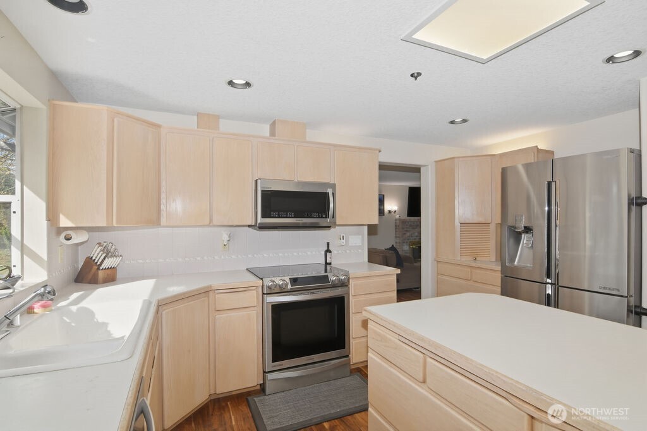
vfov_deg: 73.7
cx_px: 324
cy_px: 216
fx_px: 287
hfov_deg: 96.8
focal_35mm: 16
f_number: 10
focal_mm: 11
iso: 320
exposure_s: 1/50
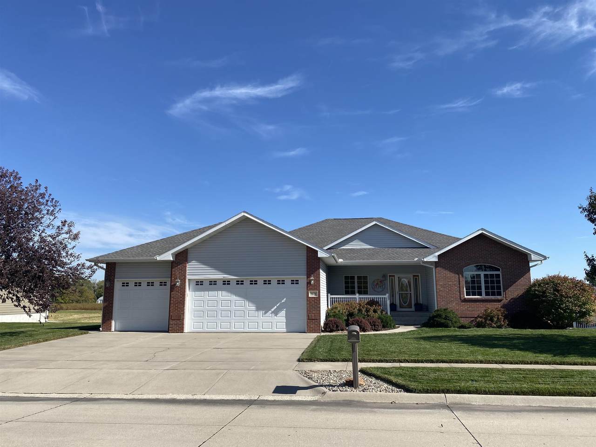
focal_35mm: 26
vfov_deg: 53.1
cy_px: 224
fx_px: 448
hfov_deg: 67.3
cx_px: 298
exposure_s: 1/3125
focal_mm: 4.25
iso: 32
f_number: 1.8
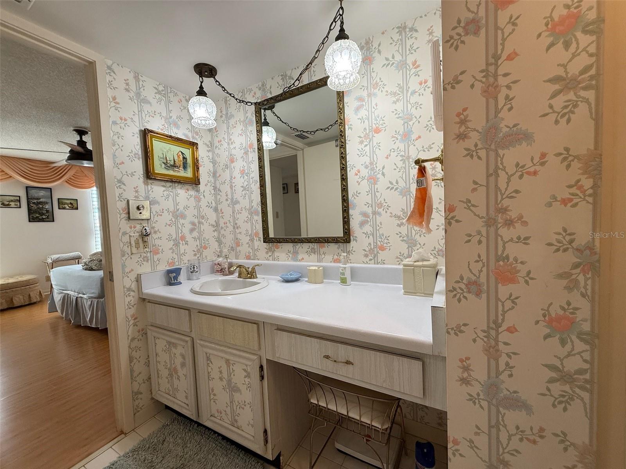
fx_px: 253
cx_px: 313
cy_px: 234
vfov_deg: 85.7
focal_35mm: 14
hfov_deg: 102.1
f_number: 2.2
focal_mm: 2.22
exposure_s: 1/120
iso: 160
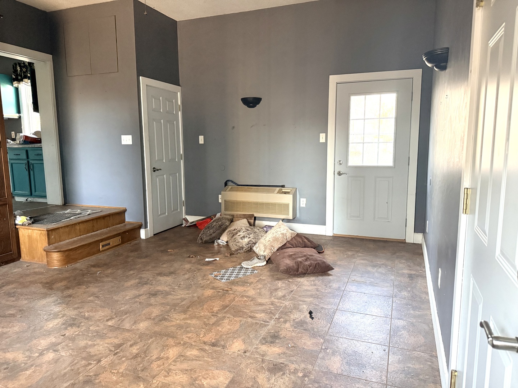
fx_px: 359
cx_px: 259
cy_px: 194
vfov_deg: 56.8
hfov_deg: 71.6
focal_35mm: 24
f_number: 1.78
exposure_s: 1/40
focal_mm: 6.76
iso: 800
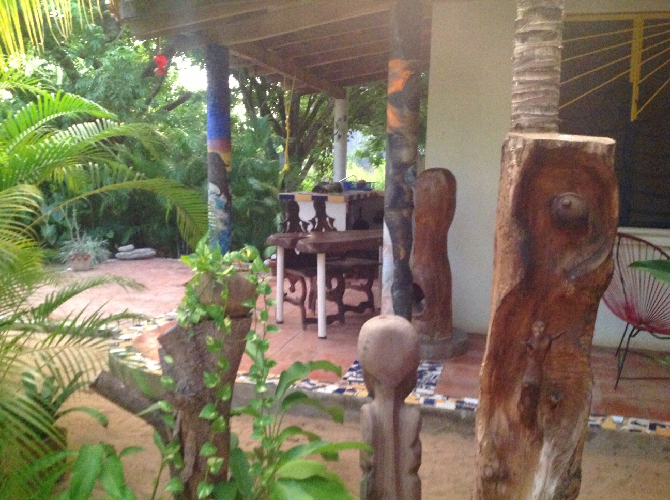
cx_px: 335
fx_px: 676
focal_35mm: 35
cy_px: 250
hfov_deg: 52.7
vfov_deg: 40.6
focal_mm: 4.28
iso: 800
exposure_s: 1/15
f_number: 2.4
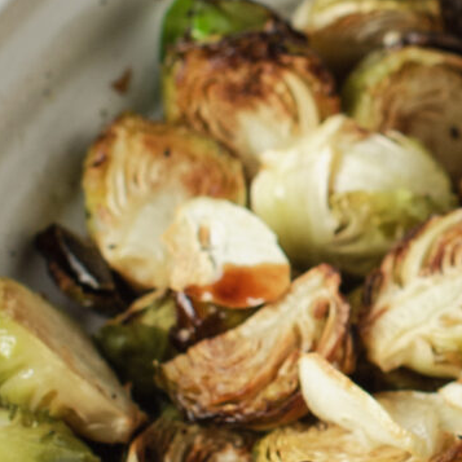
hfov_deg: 5.7
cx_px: 657
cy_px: 265
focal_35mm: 305
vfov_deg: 5.7
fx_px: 4605
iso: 250
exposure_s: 1/100
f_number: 5
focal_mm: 50
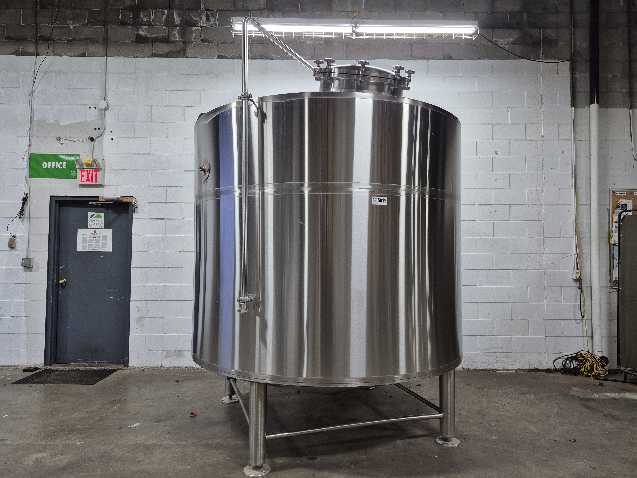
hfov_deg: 73.9
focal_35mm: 23
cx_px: 318
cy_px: 239
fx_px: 423
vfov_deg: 58.9
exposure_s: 1/120
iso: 200
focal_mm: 5.4
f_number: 1.8
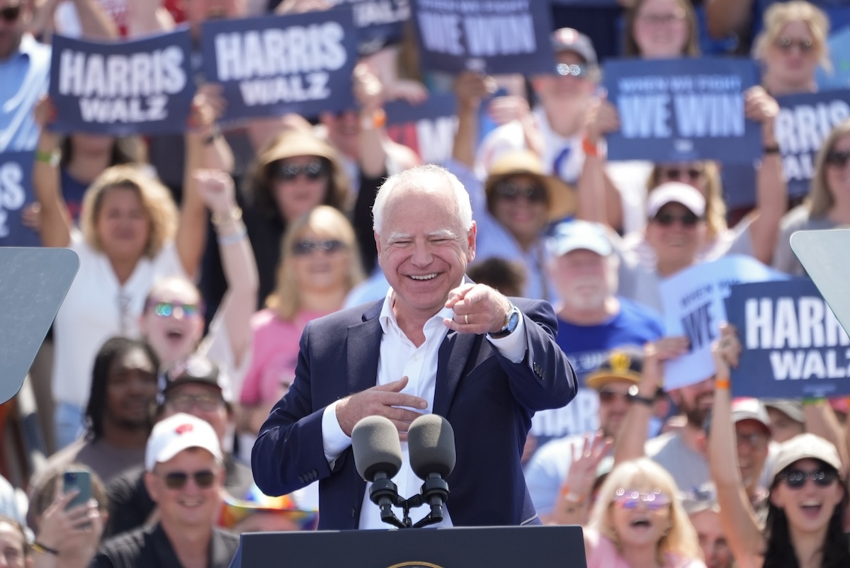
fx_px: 14176
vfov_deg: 2.3
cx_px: 425
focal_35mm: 600
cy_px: 284
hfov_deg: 3.4
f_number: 5.6
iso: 1000
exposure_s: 1/2000
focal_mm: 400
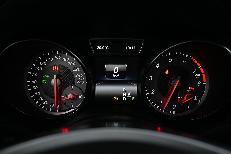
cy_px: 77
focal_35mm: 30
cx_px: 116
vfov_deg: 43.6
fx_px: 192
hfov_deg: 61.9
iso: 1100
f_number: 3.8
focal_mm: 20
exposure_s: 1/30
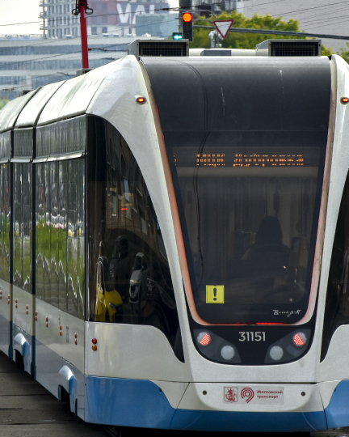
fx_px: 4598
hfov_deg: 4.3
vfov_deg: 5.4
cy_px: 119
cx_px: 124
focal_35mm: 356
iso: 200
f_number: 8
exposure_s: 1/320
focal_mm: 105
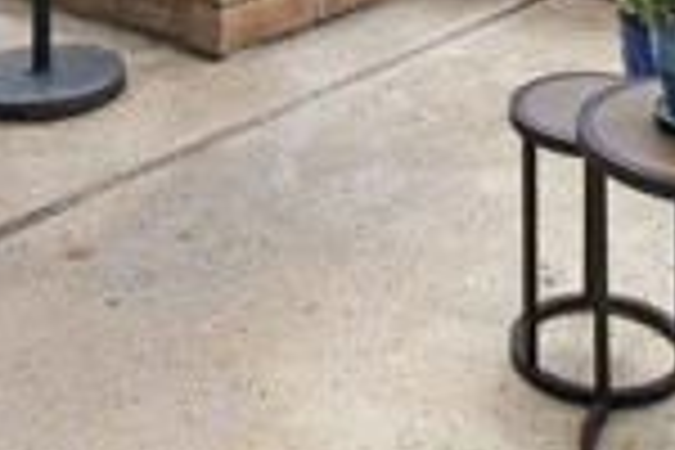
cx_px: 356
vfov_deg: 18.1
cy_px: -286
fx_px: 1200
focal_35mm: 64
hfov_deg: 31.4
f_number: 11
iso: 250
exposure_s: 1/320
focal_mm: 10
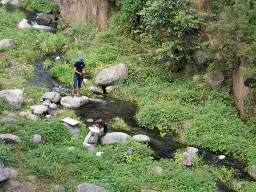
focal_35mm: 108
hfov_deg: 18.2
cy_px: 96
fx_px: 799
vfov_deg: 13.7
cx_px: 128
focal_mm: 19.6
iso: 80
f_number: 5.9
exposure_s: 1/100
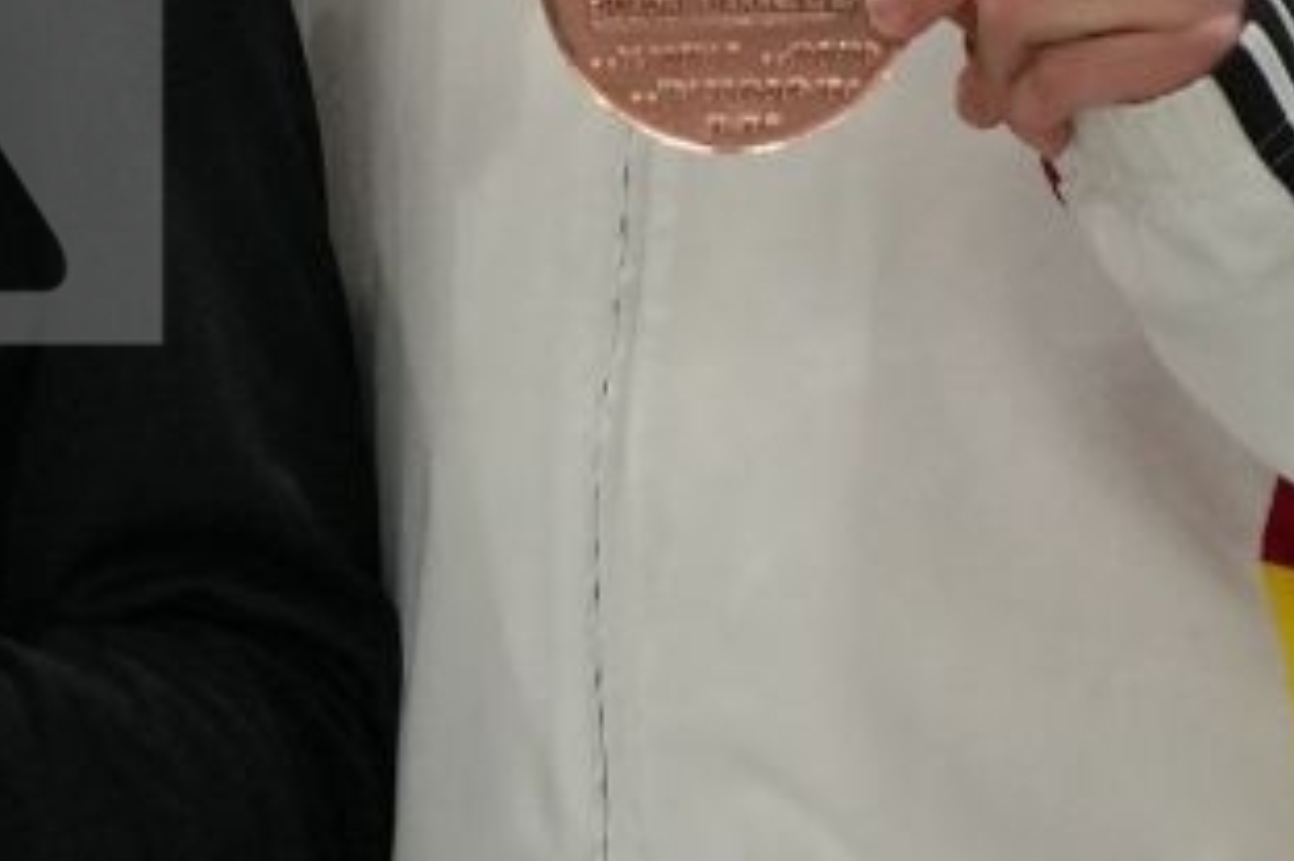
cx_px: -1635
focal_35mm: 1285
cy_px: -33
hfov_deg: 1.6
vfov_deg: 1.1
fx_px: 46162
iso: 2000
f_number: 2.8
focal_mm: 148
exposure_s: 1/500
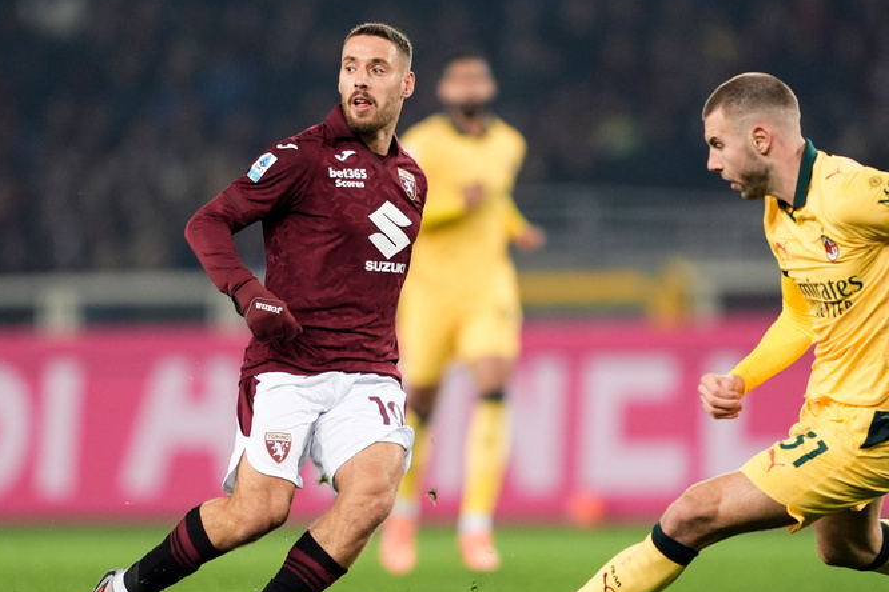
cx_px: 483
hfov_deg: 3.4
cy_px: 399
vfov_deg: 2.2
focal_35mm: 615
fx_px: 15186
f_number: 2.8
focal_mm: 400
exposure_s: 1/1600
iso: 2000
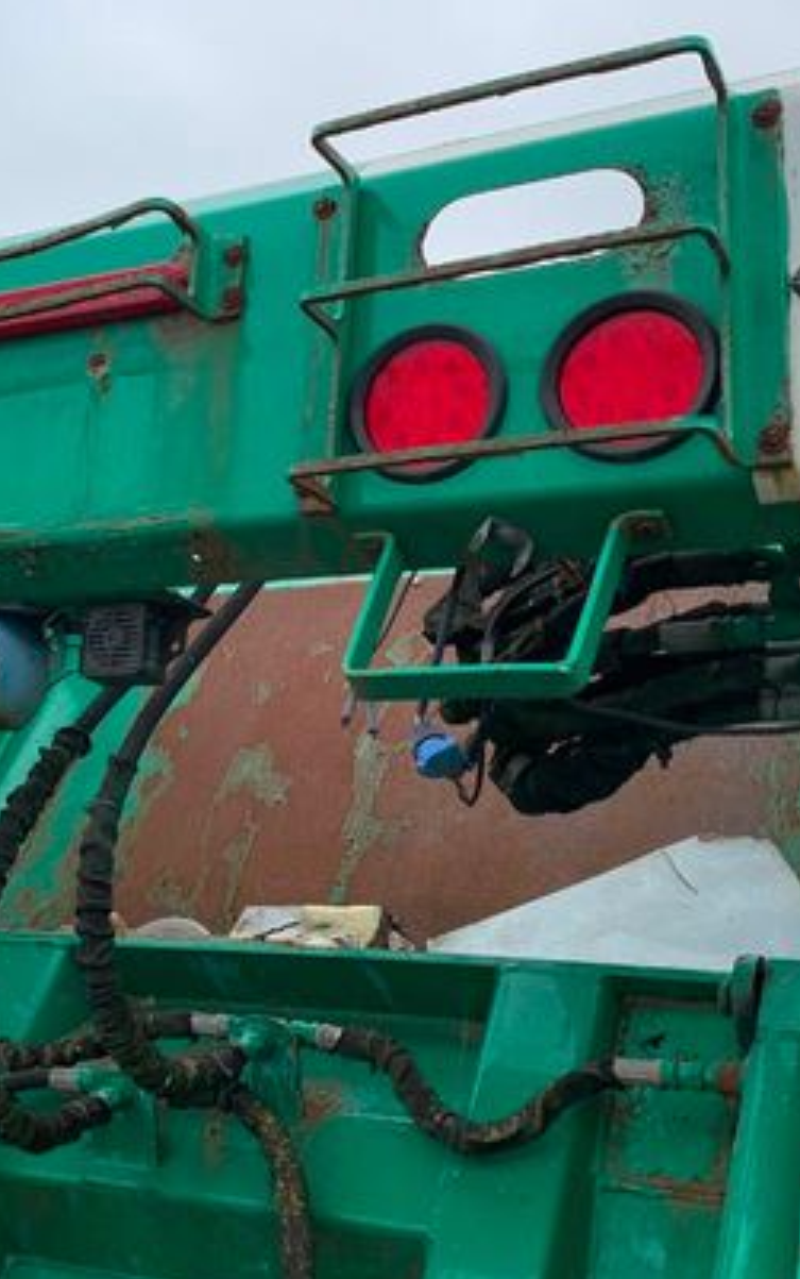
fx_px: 1533
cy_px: 529
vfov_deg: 45.1
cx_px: 239
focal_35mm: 44
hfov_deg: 29.0
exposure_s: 1/2364
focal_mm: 4.25
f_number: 1.8
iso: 25
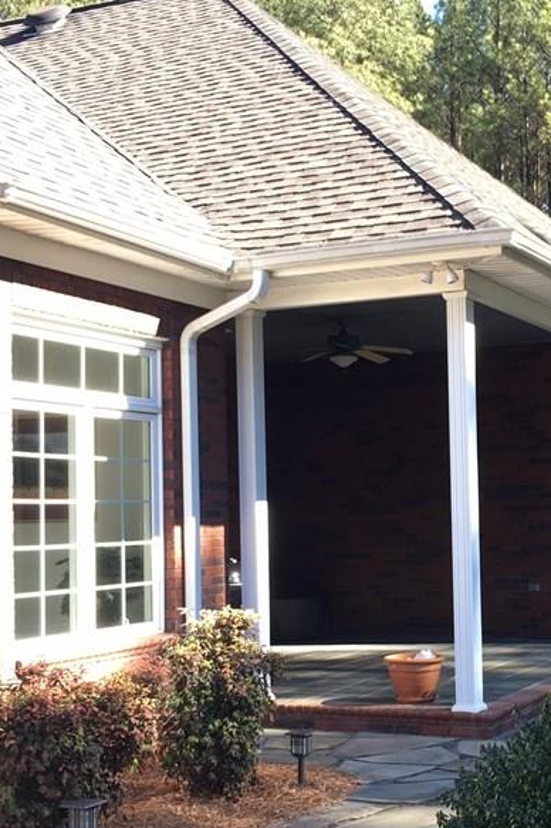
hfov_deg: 24.7
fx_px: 1218
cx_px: 496
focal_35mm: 53
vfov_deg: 37.5
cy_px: 477
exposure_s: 1/120
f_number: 2.2
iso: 25
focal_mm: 4.15
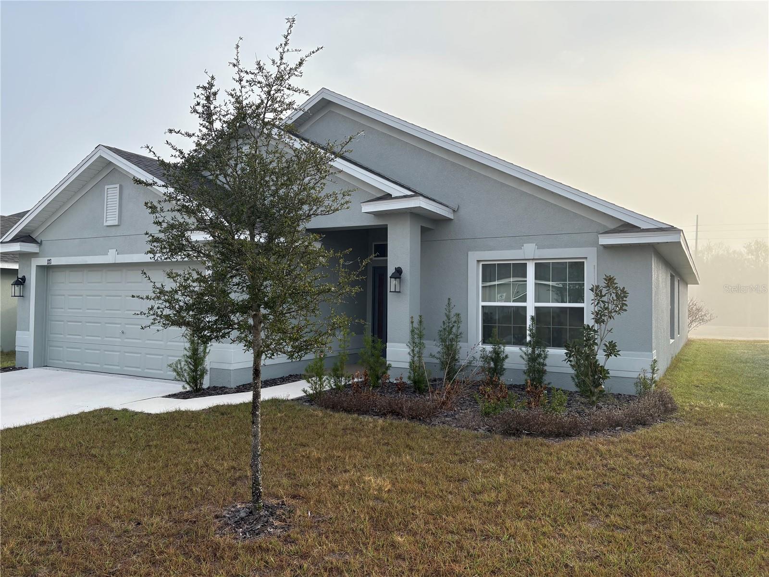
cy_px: 288
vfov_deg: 53.1
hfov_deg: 67.3
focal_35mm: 26
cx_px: 384
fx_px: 578
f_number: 1.6
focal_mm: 5.96
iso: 64
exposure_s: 1/2451
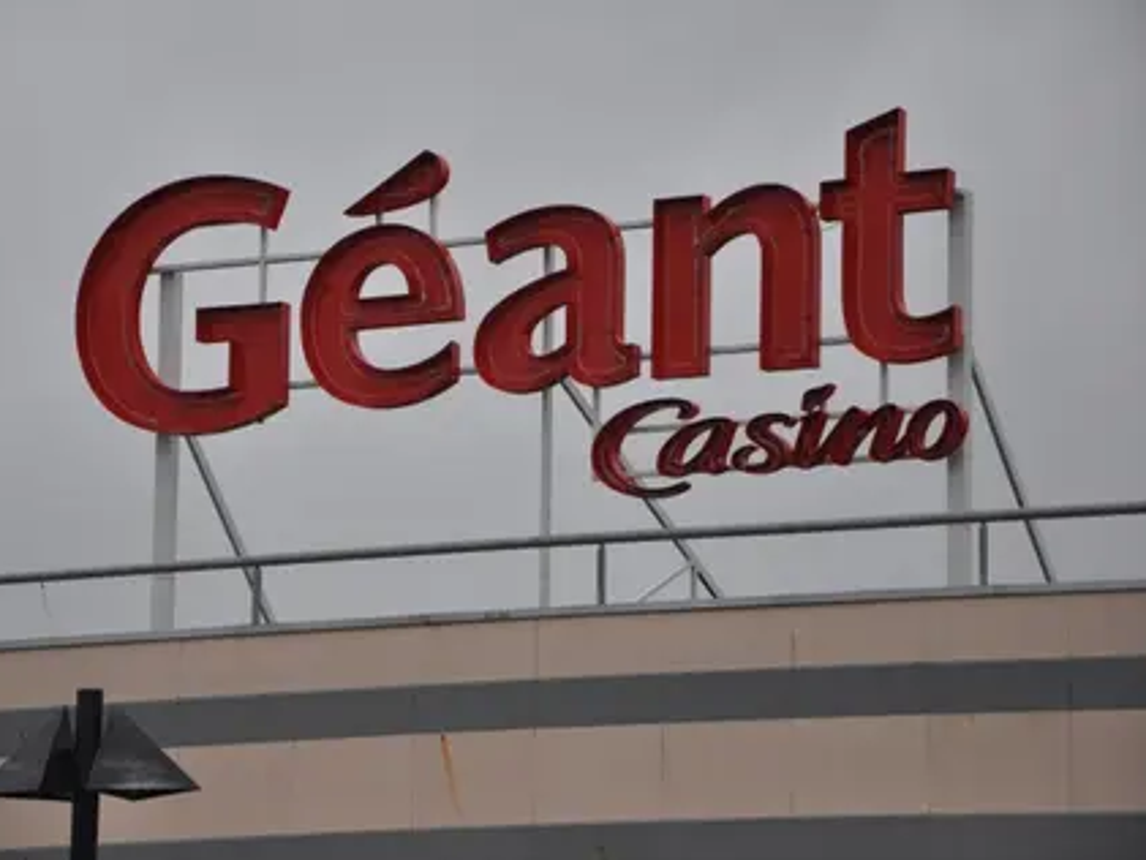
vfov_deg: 8.6
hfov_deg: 11.5
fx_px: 5714
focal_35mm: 173
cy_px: 431
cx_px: 517
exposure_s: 1/1250
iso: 640
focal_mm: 105
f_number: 5.6
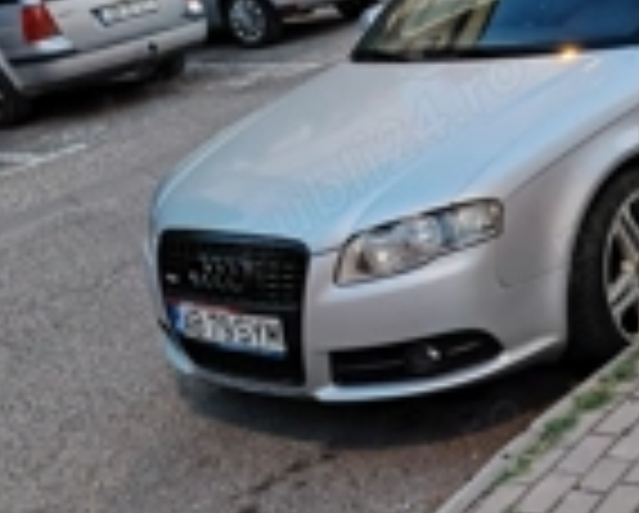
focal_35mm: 66
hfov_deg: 27.9
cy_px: 234
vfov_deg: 23.2
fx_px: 1250
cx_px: 536
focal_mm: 5.25
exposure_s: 1/25
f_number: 1.75
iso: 1484
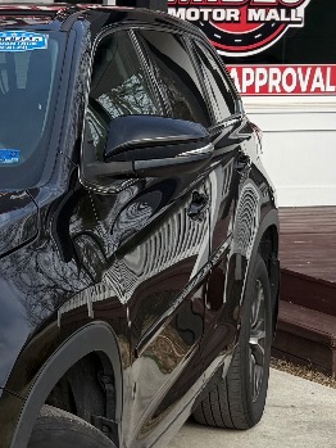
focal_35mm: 99
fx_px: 1280
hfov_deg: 13.9
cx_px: -191
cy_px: 134
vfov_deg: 19.7
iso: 80
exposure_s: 1/2370
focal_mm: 6.76
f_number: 1.78
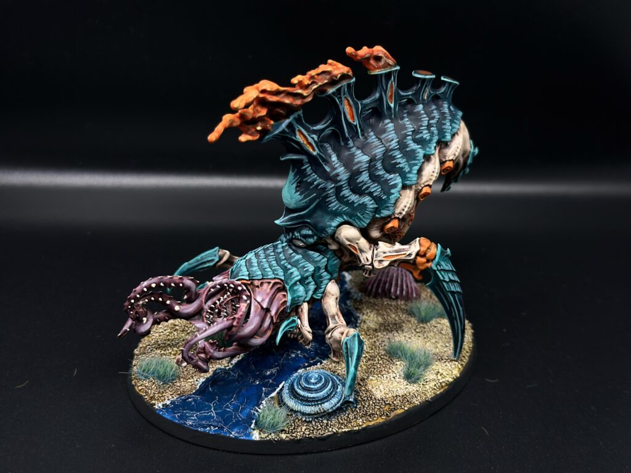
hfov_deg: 39.7
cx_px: 316
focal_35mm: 48
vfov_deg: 30.3
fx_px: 875
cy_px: 236
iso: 80
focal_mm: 6.86
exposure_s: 1/288
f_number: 1.78
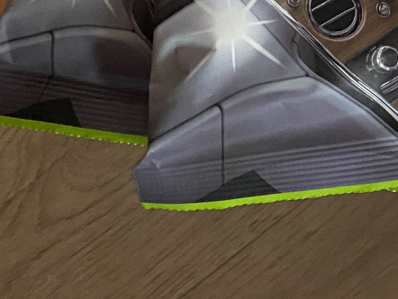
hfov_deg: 18.5
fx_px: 1081
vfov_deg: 14.3
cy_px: -202
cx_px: 599
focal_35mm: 94
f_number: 1.8
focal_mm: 4.25
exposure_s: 1/30
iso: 800
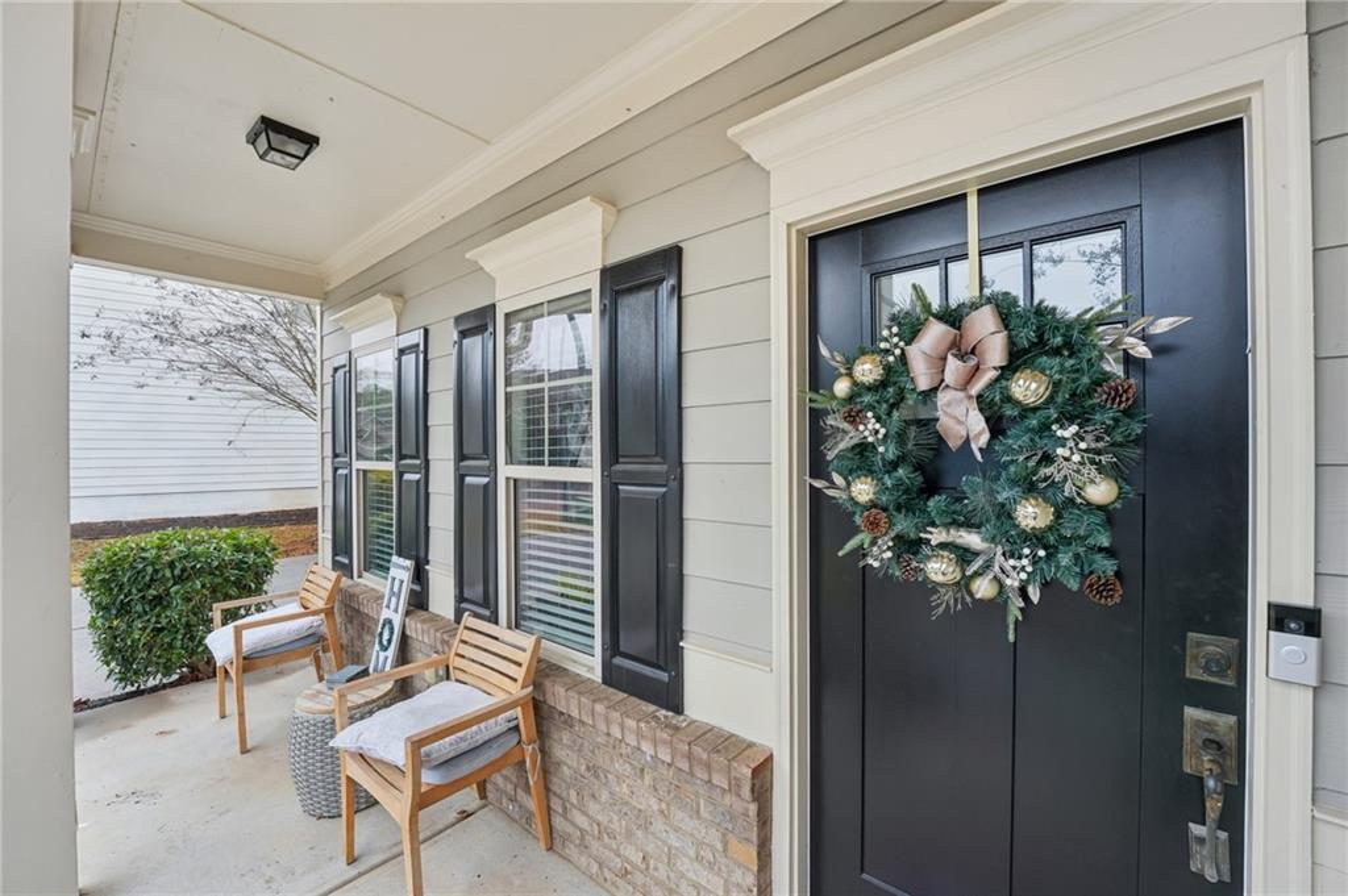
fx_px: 524
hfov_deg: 104.3
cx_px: 674
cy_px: 448
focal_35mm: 14
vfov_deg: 81.1
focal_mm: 14
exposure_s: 1/30
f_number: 8
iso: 100
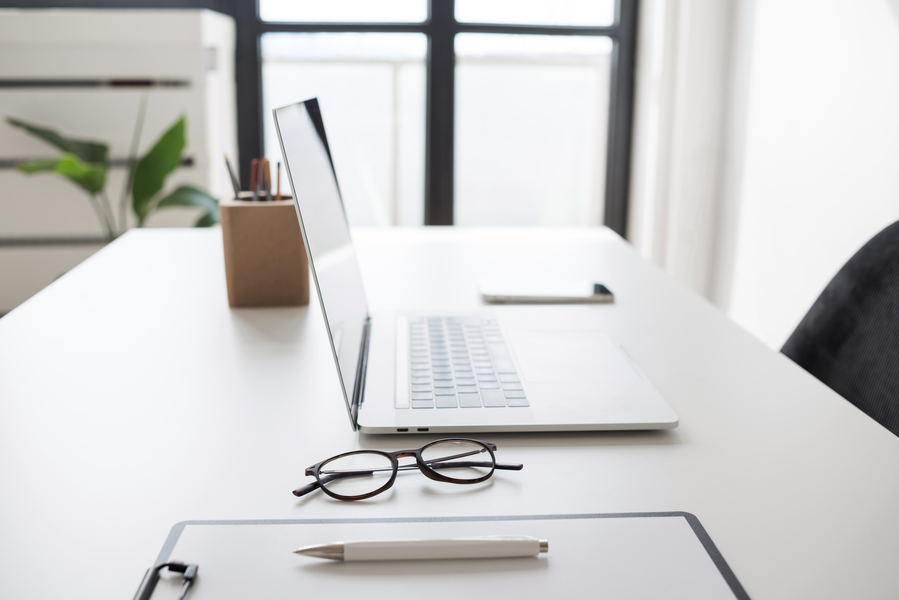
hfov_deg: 54.4
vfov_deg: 37.9
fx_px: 874
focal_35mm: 35
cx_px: 450
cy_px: 300
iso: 200
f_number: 4.5
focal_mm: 35
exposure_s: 1/320
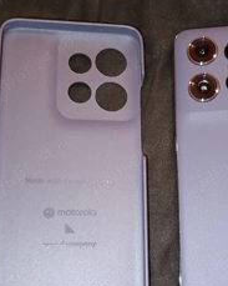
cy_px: 180
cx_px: 156
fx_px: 388
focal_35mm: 46
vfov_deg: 40.1
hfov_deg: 32.4
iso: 1250
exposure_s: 1/25
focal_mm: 3.98
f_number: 1.8
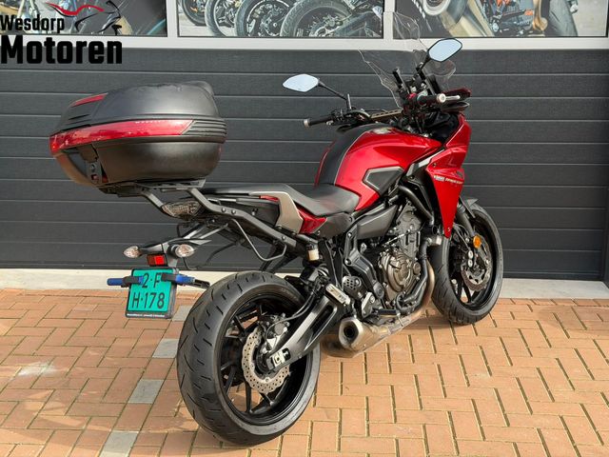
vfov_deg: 30.3
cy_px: 228
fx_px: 844
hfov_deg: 39.7
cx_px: 304
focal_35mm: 48
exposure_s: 1/1203
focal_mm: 6.76
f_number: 1.78
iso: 80
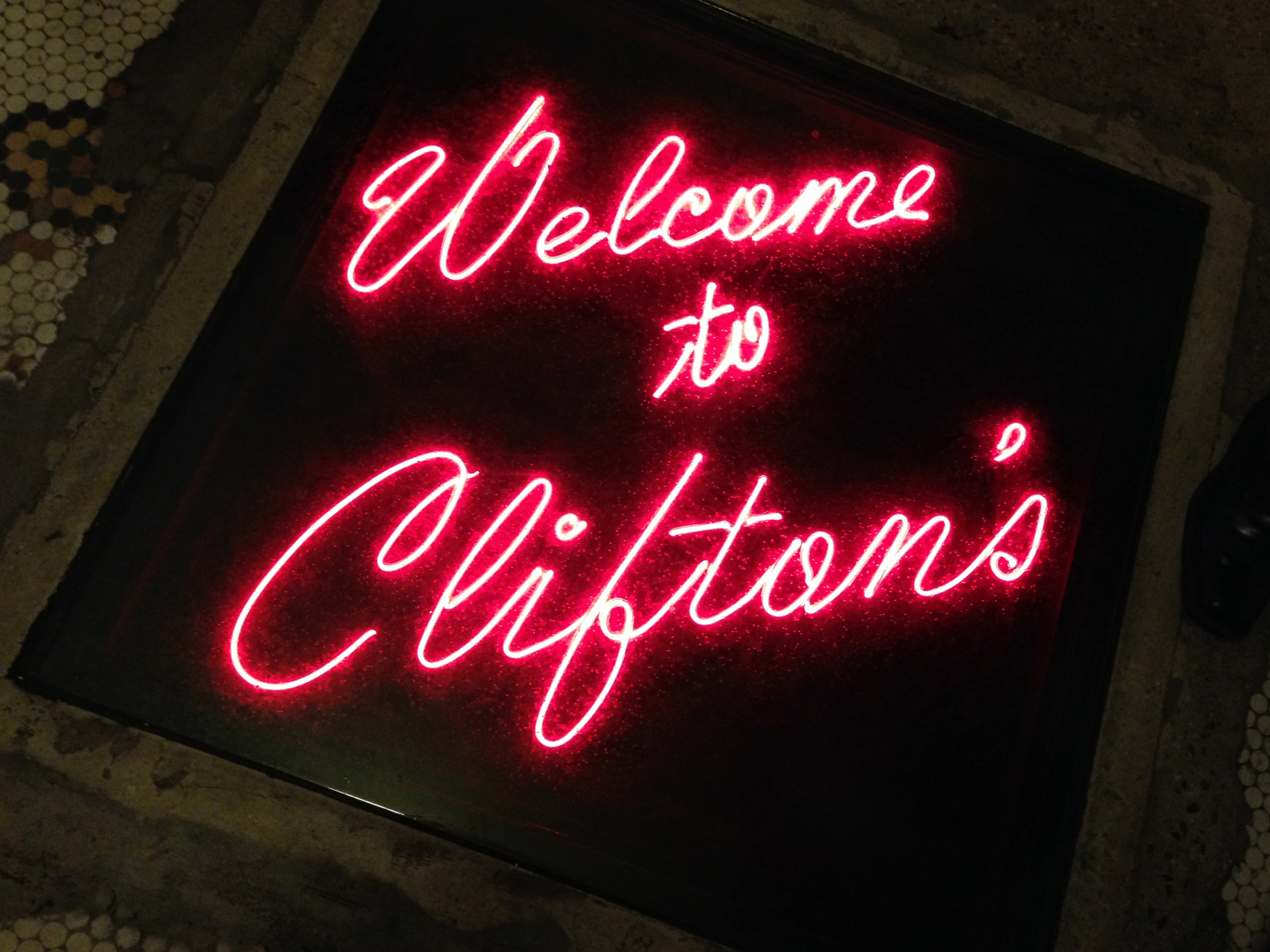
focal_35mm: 34
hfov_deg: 54.0
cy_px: 481
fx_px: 1247
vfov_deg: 41.8
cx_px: 645
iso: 250
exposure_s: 1/20
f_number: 2.4
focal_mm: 4.12
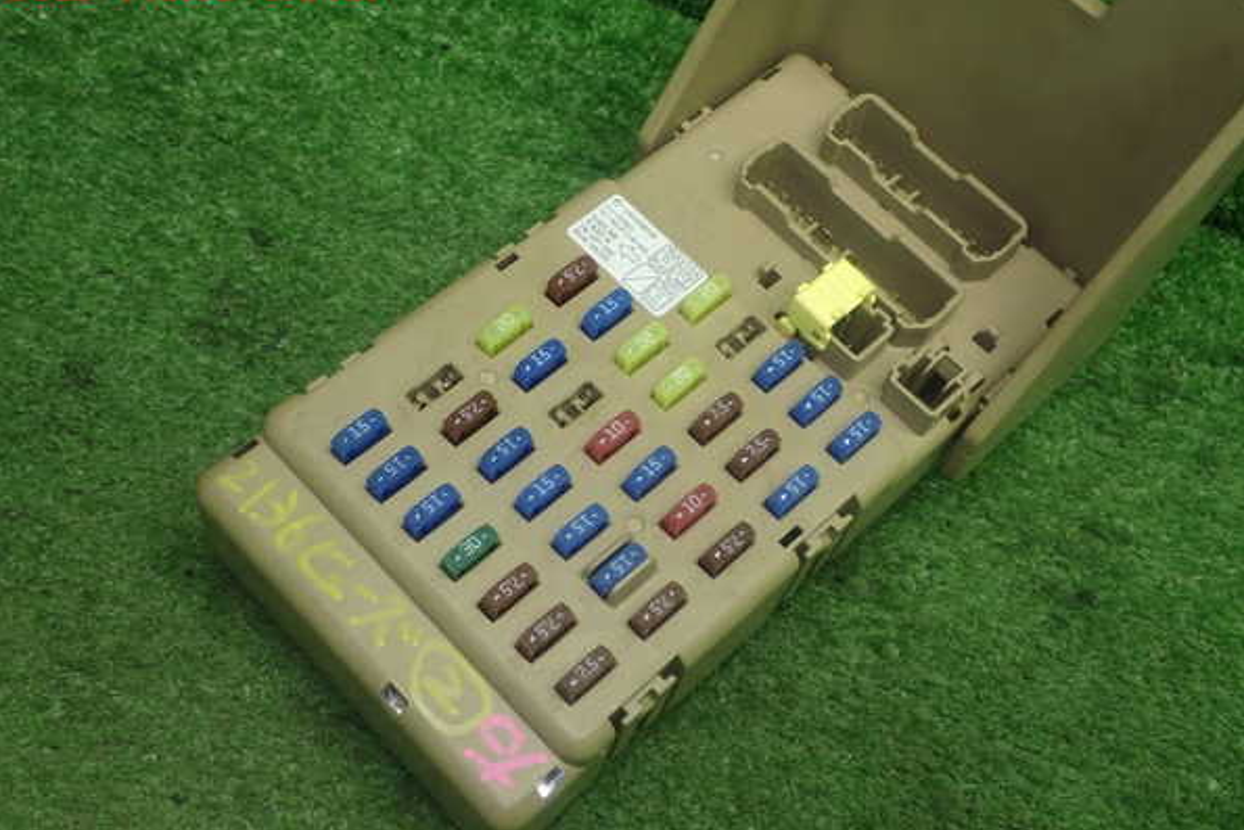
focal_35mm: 43
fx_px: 1486
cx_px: 623
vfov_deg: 31.2
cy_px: 431
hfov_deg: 45.4
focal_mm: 7.31
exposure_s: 1/40
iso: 200
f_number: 2.8
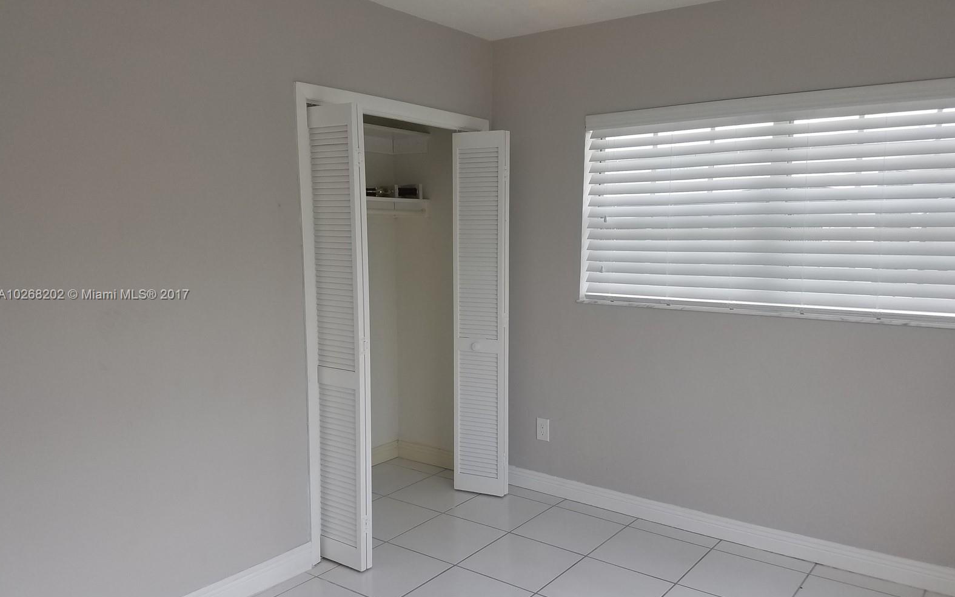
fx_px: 729
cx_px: 480
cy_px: 295
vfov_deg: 44.5
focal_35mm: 28
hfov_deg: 66.5
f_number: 1.7
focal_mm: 4.2
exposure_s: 1/141
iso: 50
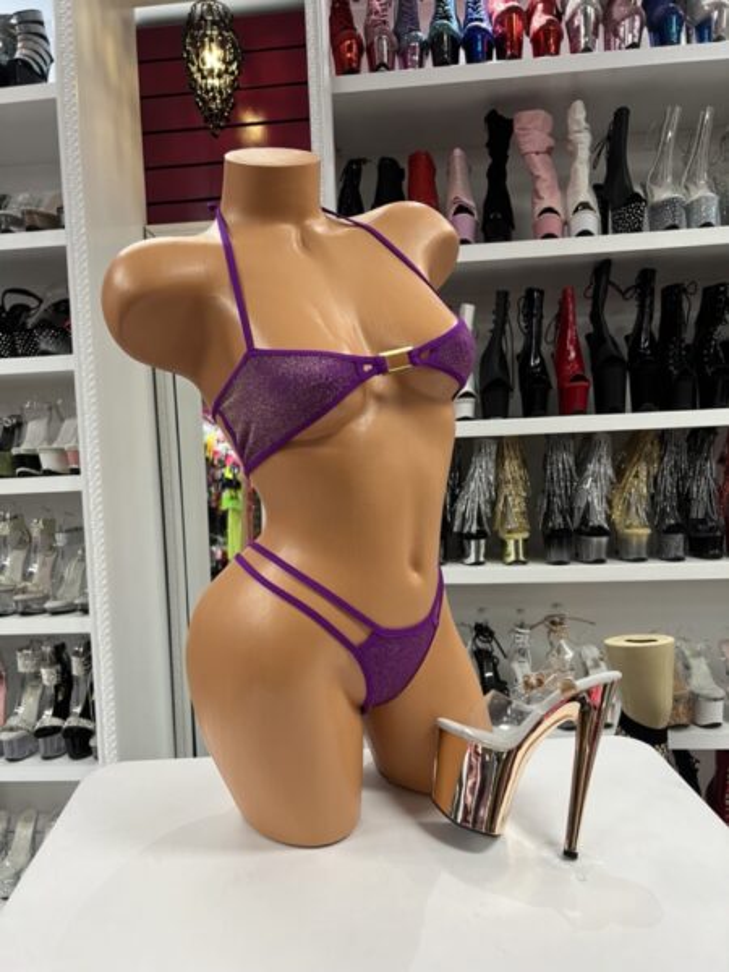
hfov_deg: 53.1
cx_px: 364
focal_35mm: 26
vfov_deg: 67.3
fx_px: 730
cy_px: 486
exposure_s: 1/60
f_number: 1.5
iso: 125
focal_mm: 5.7
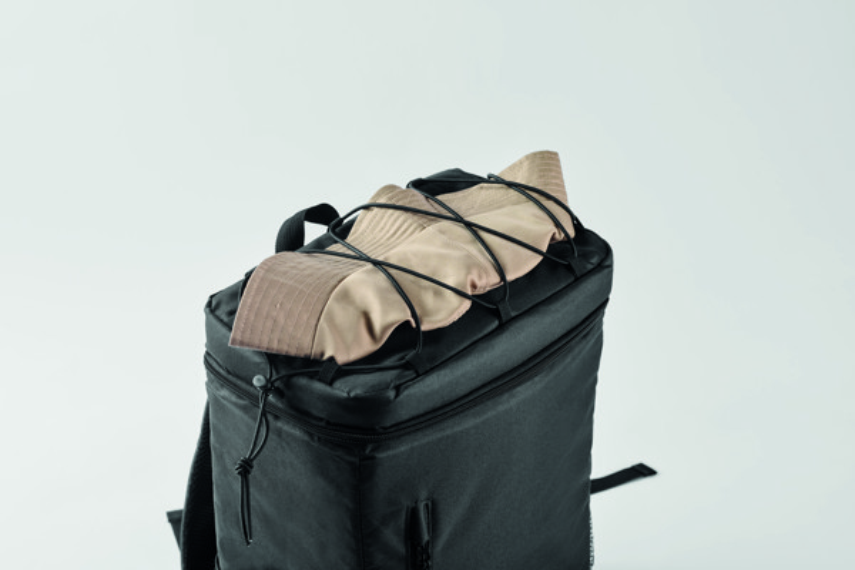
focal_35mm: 85
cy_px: 285
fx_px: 2019
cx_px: 428
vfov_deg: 16.1
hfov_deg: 23.9
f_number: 11
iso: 125
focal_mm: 85
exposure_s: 1/125
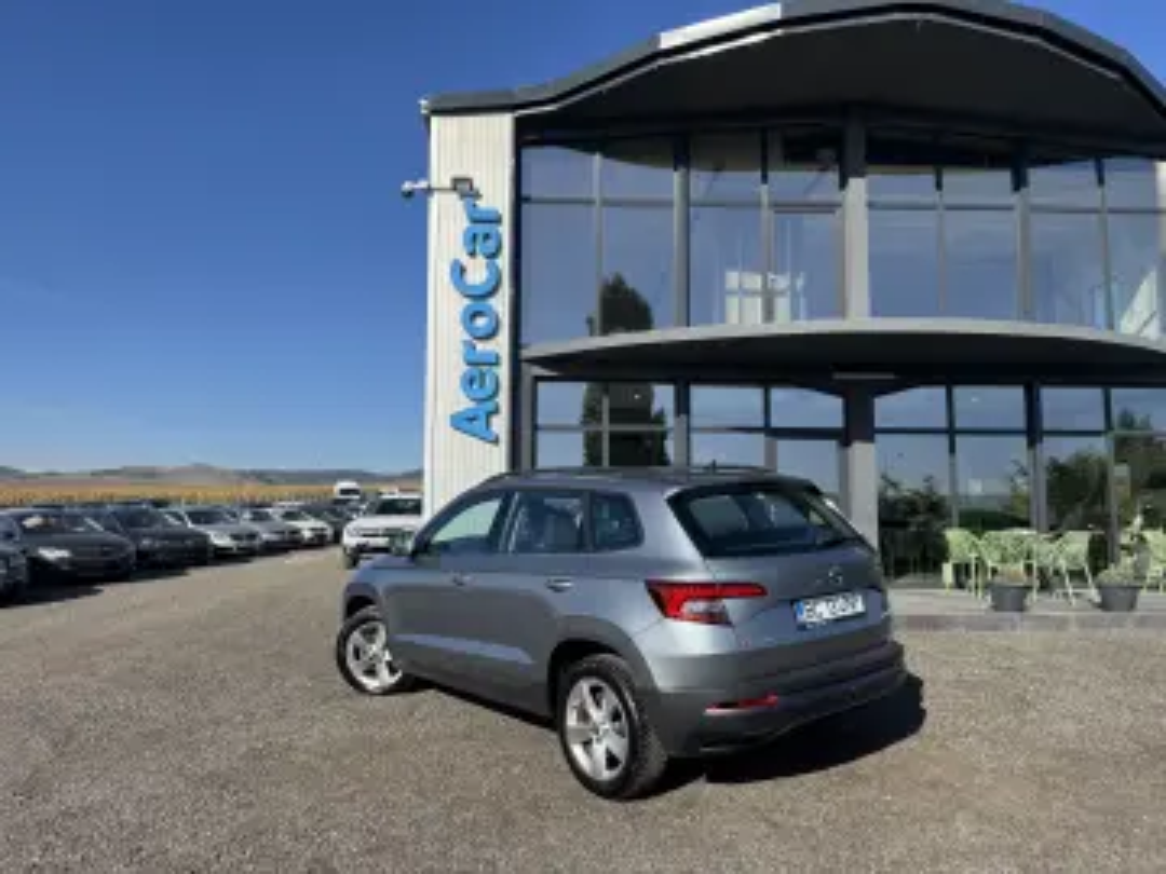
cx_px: 583
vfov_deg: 56.8
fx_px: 808
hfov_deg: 71.6
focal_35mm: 24
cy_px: 437
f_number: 1.78
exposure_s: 1/4310
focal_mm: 6.76
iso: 80
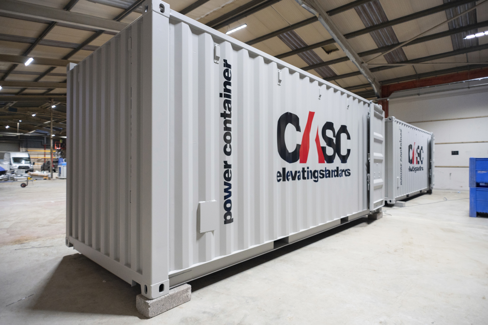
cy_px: 162
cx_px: 244
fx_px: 271
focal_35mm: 20
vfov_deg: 61.9
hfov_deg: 84.0
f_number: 4
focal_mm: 20
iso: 1600
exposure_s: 1/250
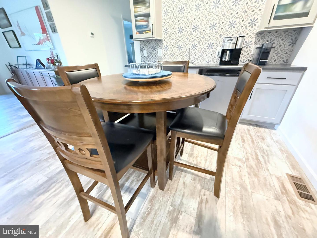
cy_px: 119
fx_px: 128
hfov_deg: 102.1
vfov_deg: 85.7
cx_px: 158
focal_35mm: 14
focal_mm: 2.22
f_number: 2.2
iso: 1250
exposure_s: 1/60
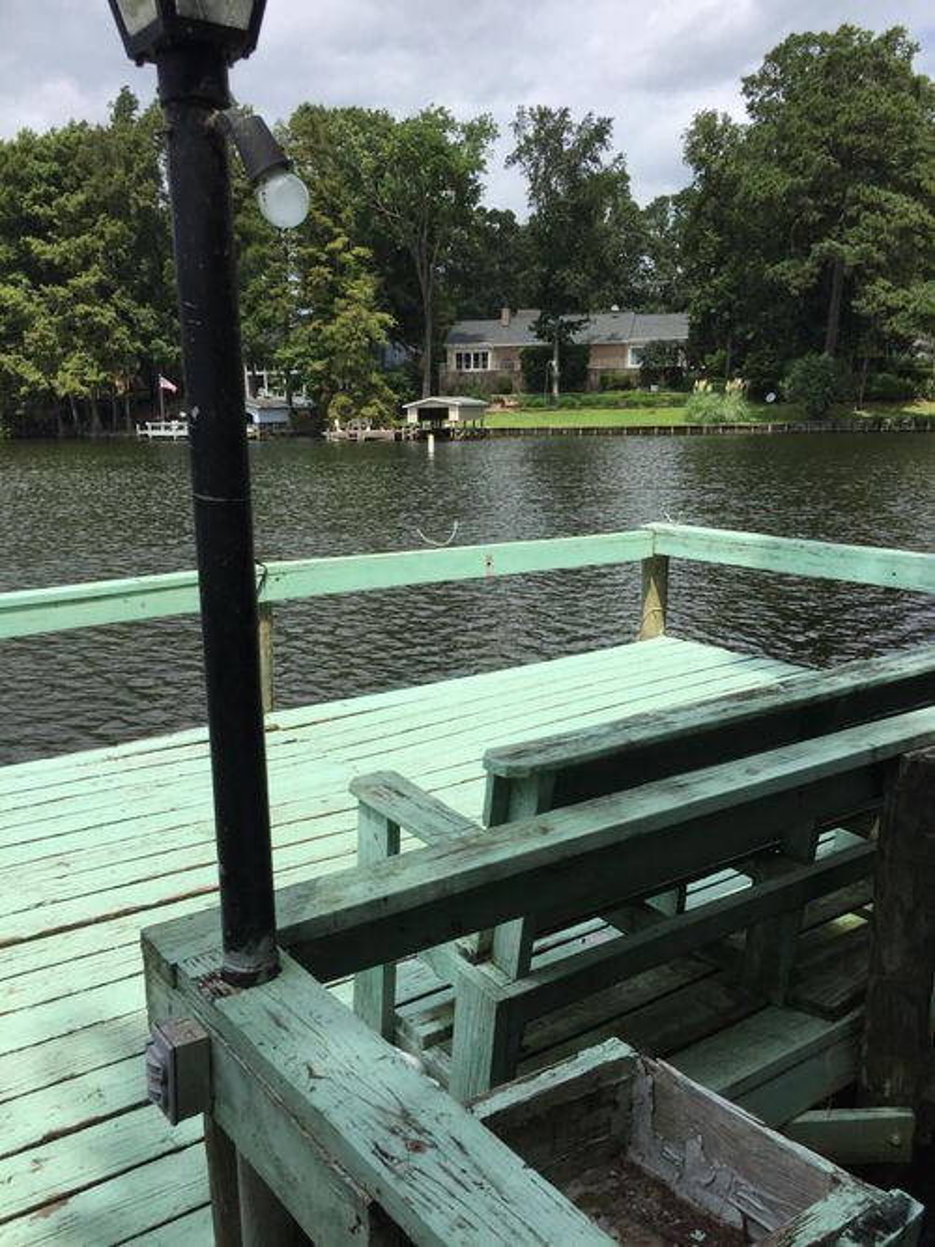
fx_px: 1045
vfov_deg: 61.7
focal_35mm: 29
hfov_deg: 48.2
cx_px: 468
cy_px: 624
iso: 32
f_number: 2.2
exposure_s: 1/2326
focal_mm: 4.15
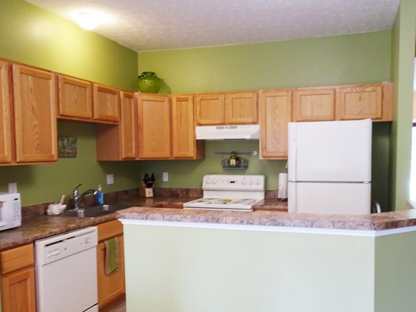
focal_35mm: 32
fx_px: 385
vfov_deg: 44.0
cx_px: 236
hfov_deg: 56.6
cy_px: 180
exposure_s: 1/30
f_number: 3.5
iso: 250
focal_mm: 4.1
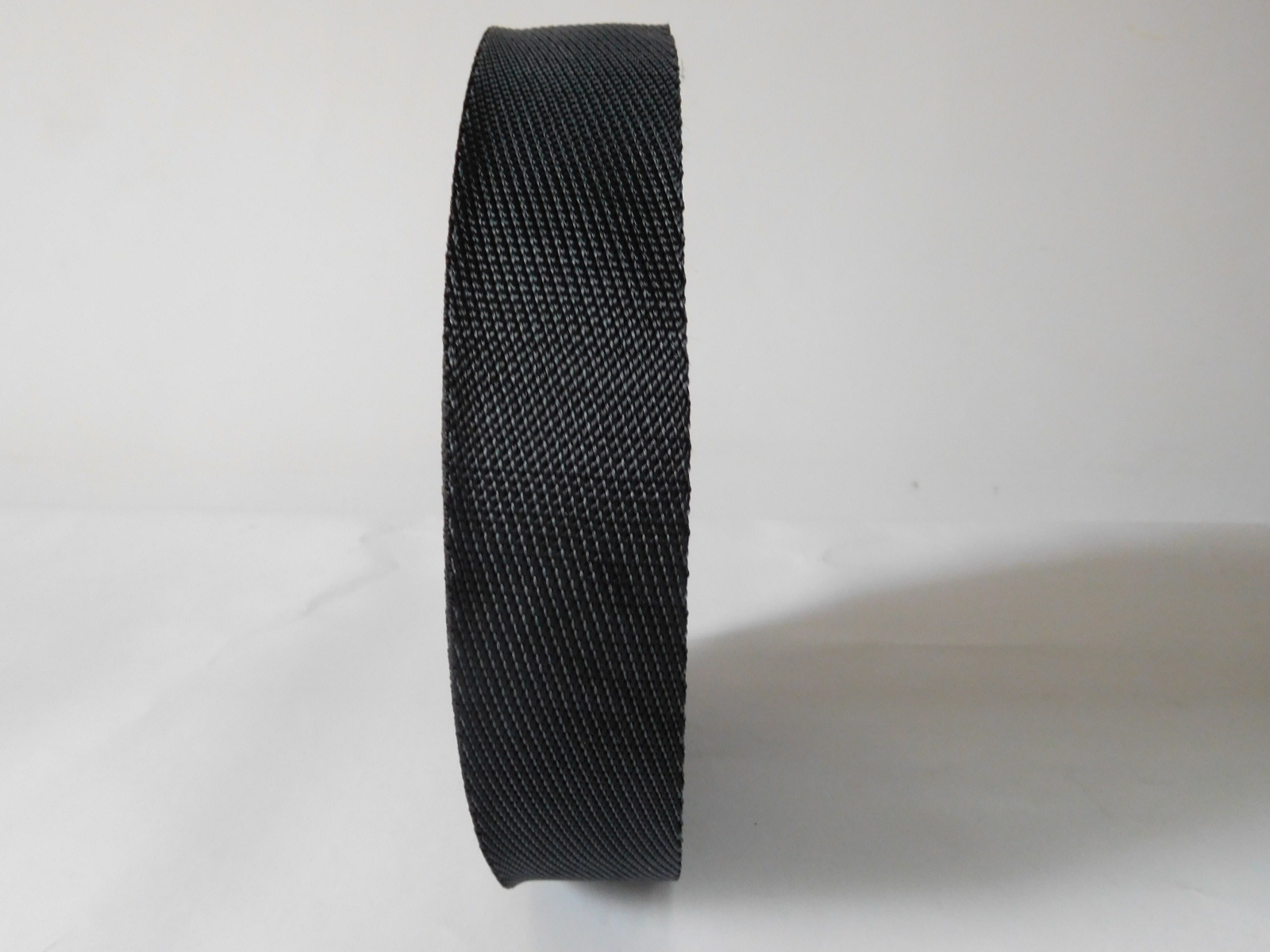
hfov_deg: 69.4
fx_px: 917
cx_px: 635
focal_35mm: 25
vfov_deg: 54.9
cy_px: 476
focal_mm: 4.5
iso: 400
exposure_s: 1/25
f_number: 3.4
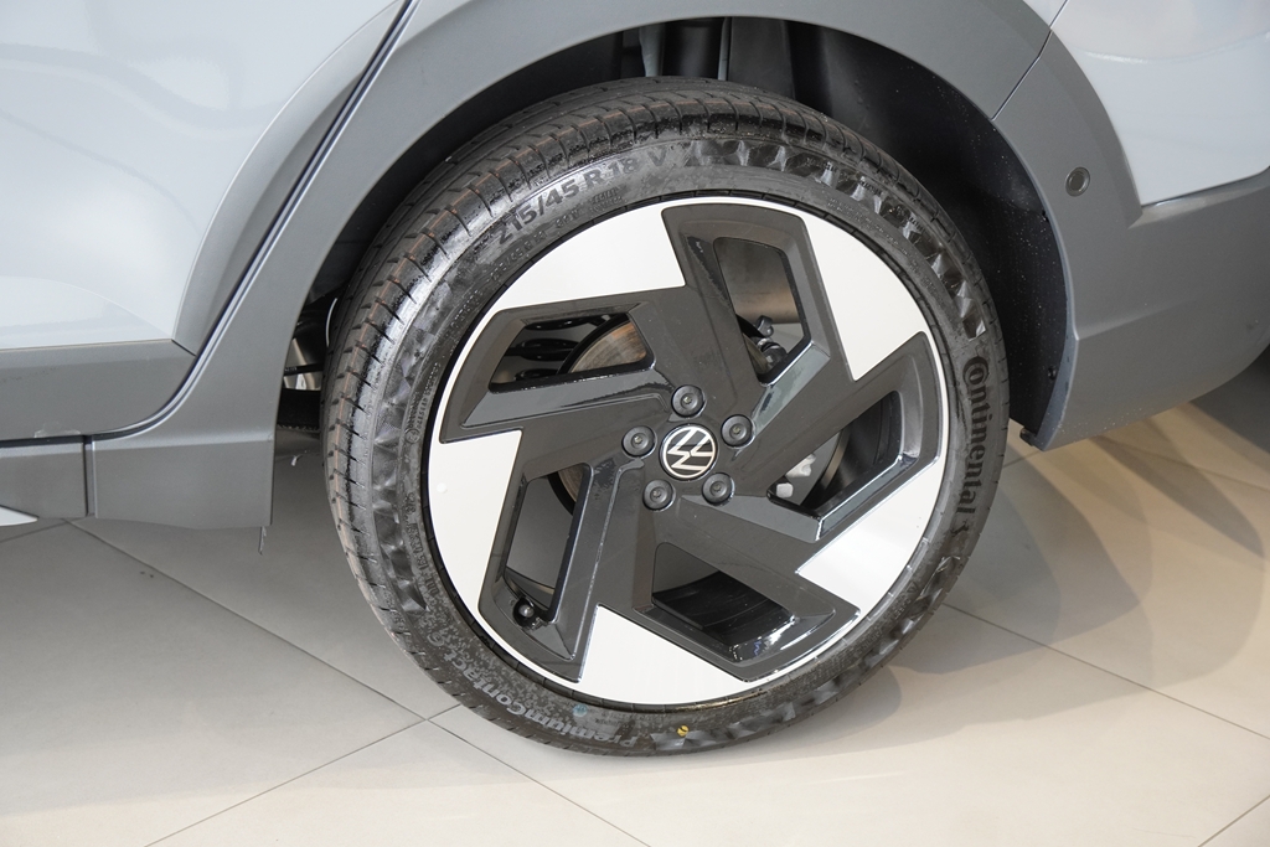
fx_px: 1958
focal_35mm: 56
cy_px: 424
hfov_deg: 35.9
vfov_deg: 24.4
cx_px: 635
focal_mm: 37
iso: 1000
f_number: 4
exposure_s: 1/160
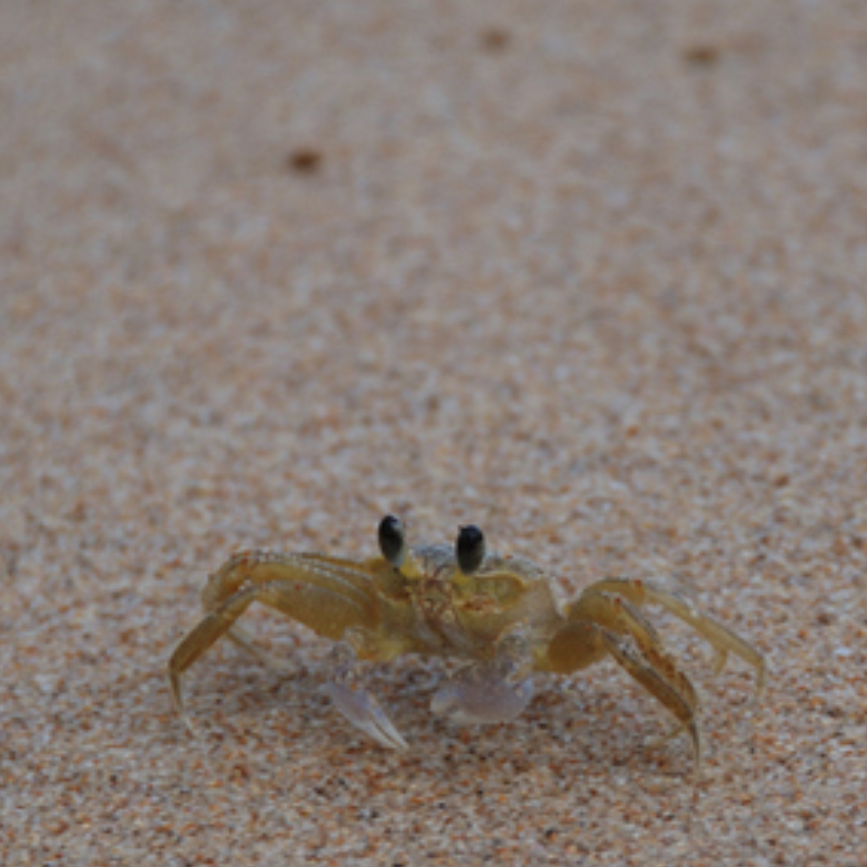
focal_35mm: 630
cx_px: 611
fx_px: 17852
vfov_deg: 2.8
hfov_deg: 2.8
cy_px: 507
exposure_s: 1/200
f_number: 5.6
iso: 100
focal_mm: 200
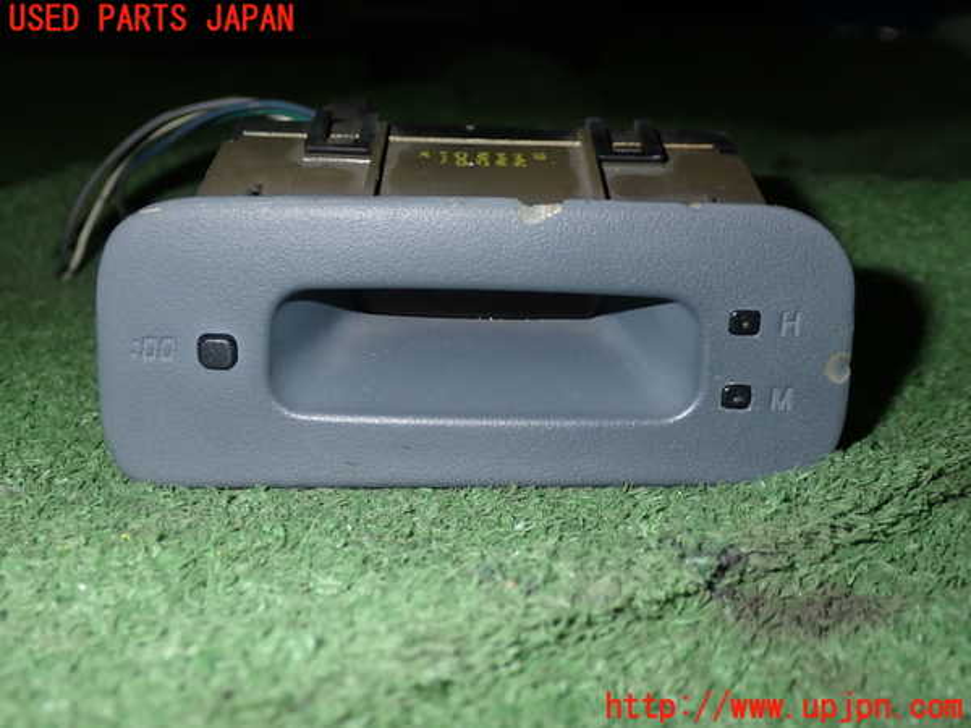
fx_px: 1150
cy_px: 364
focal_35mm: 41
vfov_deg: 35.1
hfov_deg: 45.8
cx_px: 486
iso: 200
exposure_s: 1/40
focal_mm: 7.31
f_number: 8
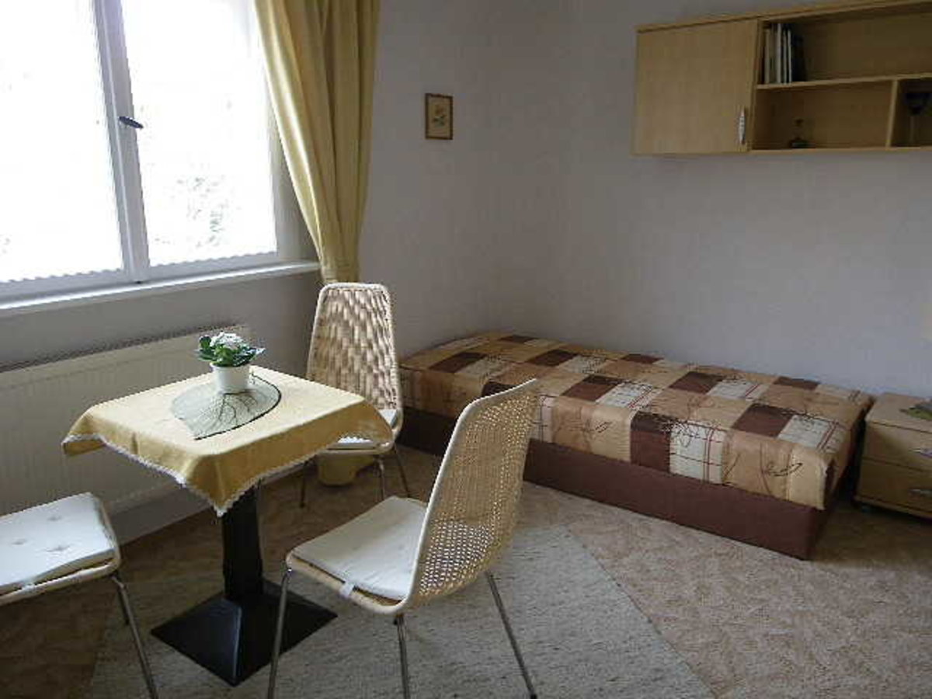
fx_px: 754
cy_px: 350
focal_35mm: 28
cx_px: 466
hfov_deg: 63.4
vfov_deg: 49.7
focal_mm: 4.9
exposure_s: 1/60
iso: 200
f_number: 2.6
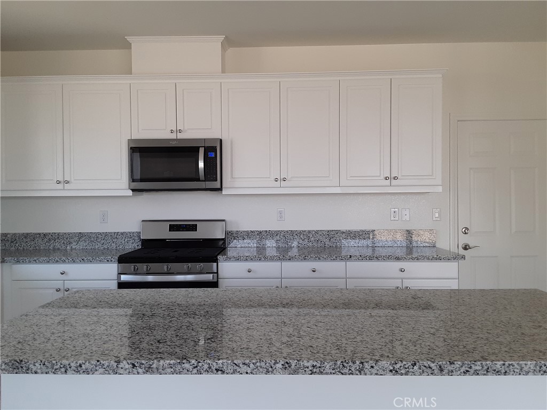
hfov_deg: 63.4
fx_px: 442
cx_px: 274
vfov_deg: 49.7
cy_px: 205
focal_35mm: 28
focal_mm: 2.91
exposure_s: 1/120
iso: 50
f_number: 1.9
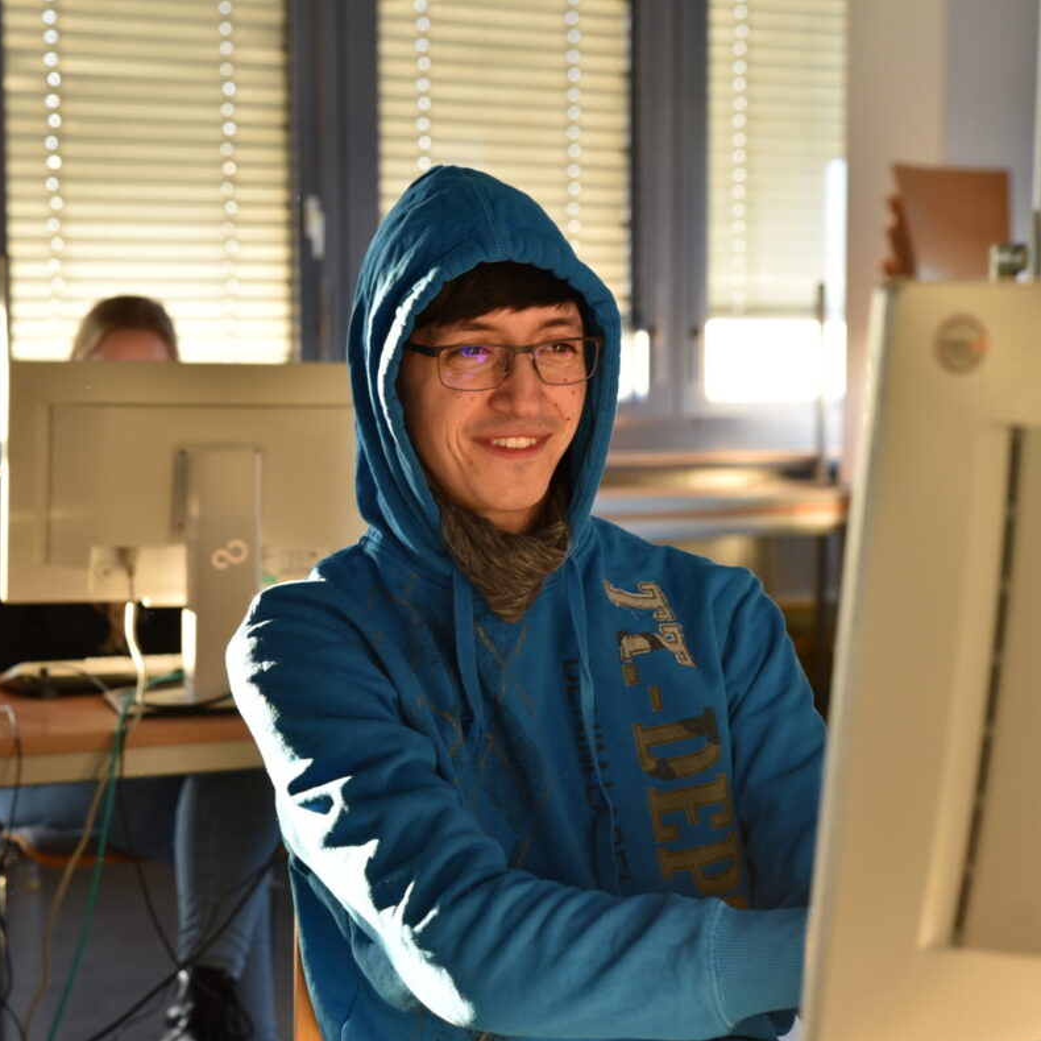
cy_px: 526
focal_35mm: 71
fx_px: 2416
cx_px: 505
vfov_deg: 24.3
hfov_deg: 24.3
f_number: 4
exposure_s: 1/60
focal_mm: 55
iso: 400
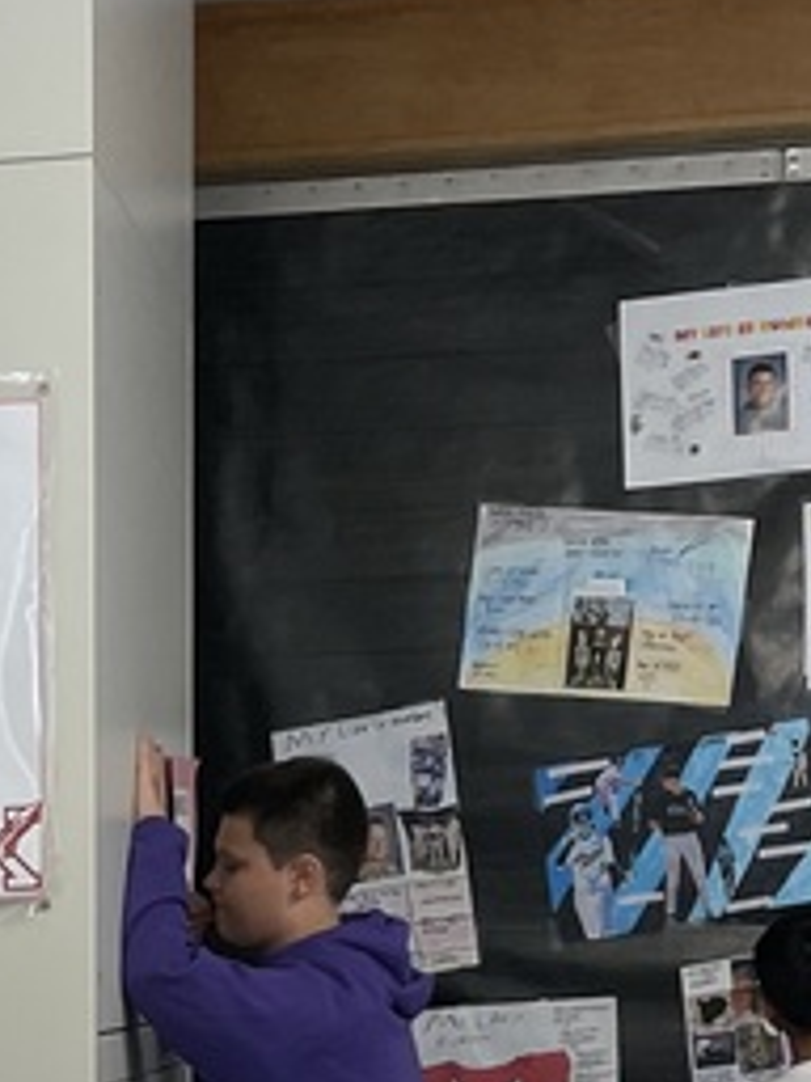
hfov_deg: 13.9
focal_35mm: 104
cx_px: -118
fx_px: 3249
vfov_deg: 17.2
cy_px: 1581
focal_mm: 4.2
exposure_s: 1/120
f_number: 1.6
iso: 125
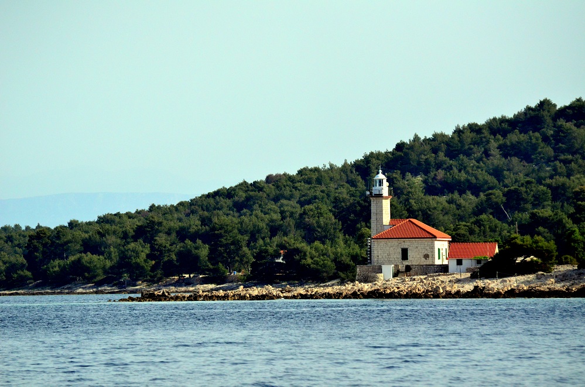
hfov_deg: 7.1
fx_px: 4742
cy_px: 194
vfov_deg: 4.7
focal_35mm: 292
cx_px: 292
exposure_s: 1/8000
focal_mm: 195
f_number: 5.3
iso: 1400
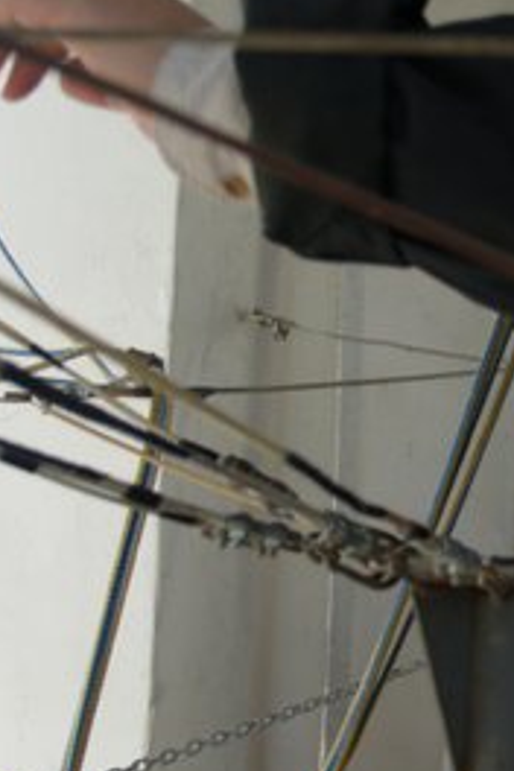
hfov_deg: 11.1
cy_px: 345
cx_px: 574
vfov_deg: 16.8
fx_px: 2613
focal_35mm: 122
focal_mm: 28
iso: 200
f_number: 5.6
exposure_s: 1/160
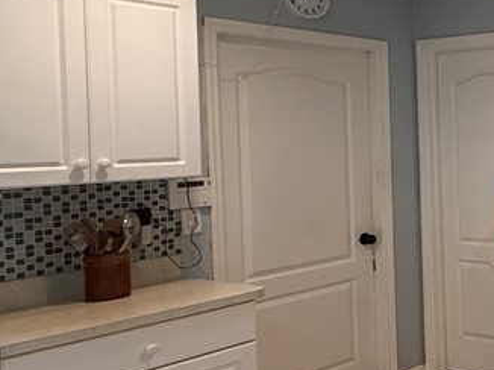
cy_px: 147
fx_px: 627
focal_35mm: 44
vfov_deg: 32.7
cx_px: 750
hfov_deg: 27.9
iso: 320
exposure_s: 1/120
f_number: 2.2
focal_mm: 2.22
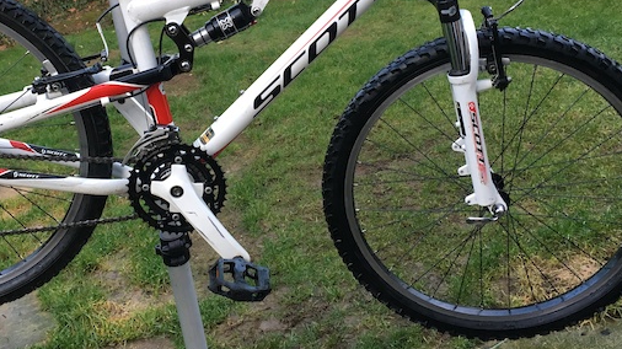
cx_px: 243
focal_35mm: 50
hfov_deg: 41.1
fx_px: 824
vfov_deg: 23.7
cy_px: 95
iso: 40
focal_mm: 4.15
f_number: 2.2
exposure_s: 1/33
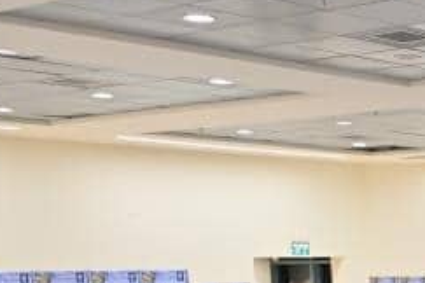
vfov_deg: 12.8
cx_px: 757
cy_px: 432
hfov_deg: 16.8
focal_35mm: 101
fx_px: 1192
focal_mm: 24
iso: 1000
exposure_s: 1/200
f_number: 4
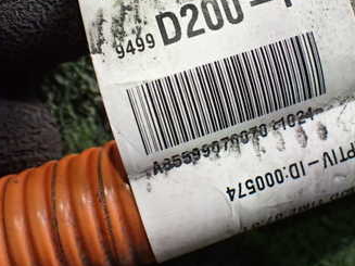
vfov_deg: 26.1
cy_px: 54
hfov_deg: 34.8
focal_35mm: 55
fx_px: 564
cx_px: 212
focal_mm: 5.4
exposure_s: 1/100
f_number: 2.3
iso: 800
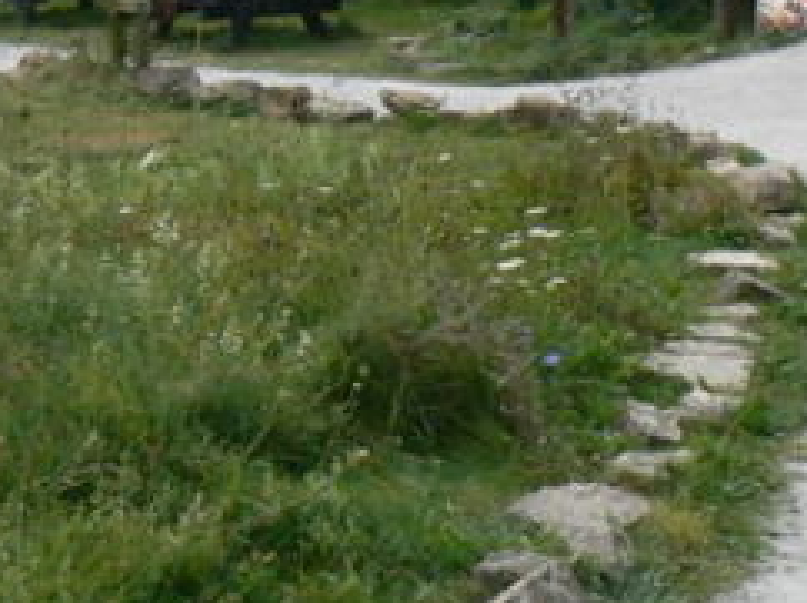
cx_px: 977
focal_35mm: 110
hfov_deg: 17.1
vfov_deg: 12.9
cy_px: -213
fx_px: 2562
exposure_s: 1/320
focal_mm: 6
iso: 80
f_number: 5.6
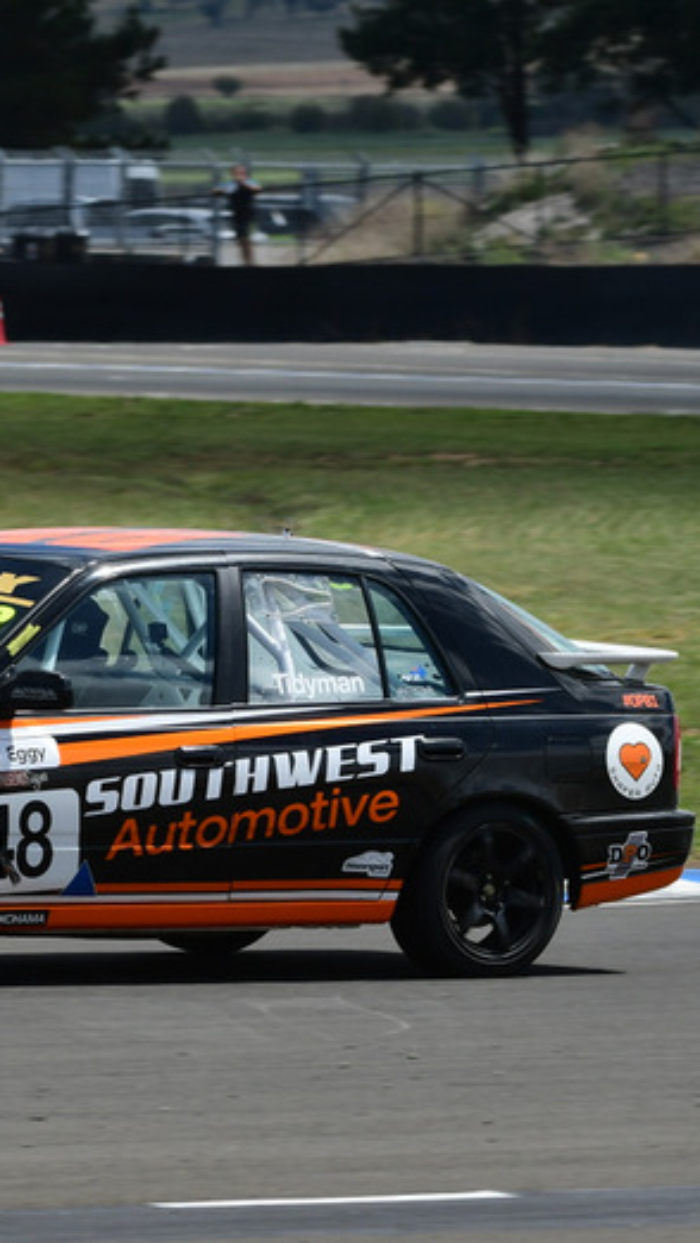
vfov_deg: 4.5
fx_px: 15889
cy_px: 617
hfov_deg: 2.5
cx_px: 74
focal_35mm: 482
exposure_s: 1/640
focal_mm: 200
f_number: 10
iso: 250
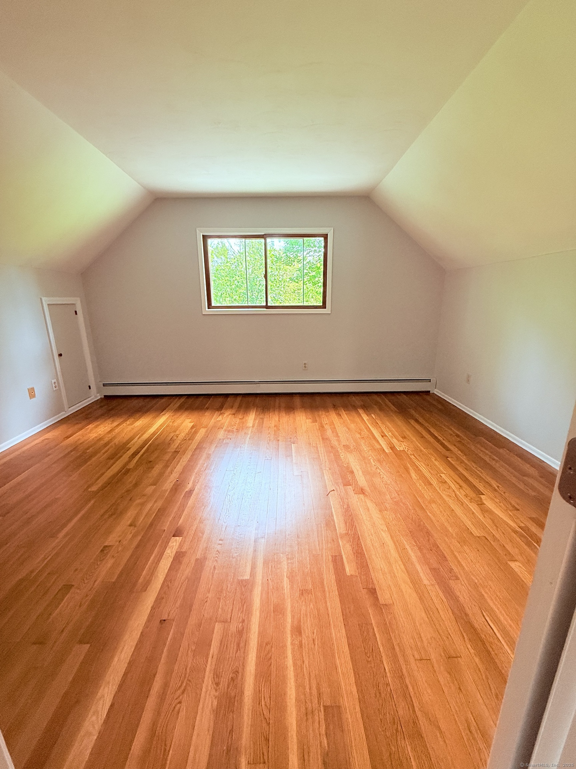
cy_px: 384
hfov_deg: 85.7
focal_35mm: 14
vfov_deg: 102.1
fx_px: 311
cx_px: 288
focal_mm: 2.22
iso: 200
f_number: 2.2
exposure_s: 1/99
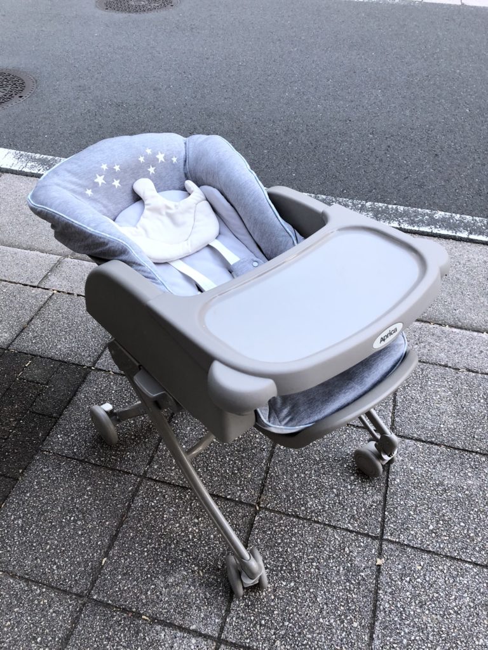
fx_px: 526
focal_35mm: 28
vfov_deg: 63.4
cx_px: 244
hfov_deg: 49.7
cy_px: 325
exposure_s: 1/30
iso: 32
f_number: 1.8
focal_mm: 3.99
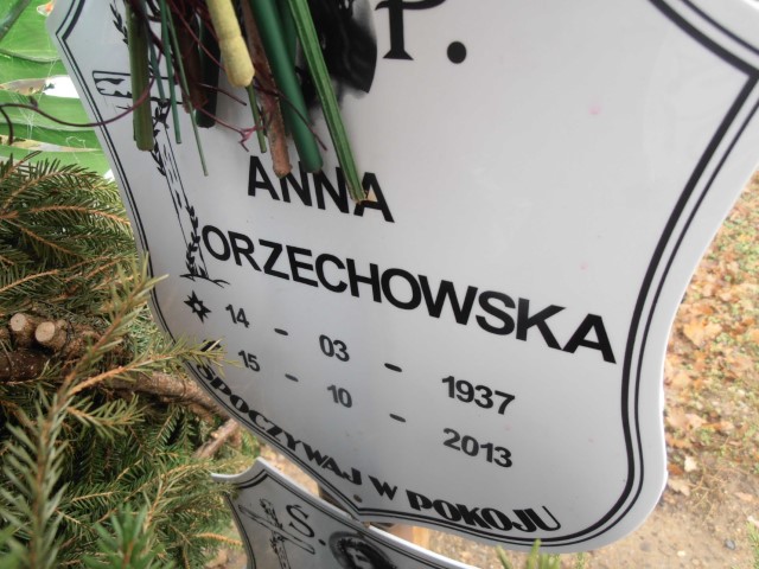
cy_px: 284
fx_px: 526
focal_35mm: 24
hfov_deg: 71.6
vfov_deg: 56.8
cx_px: 380
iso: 80
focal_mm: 4.2
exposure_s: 1/40
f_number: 3
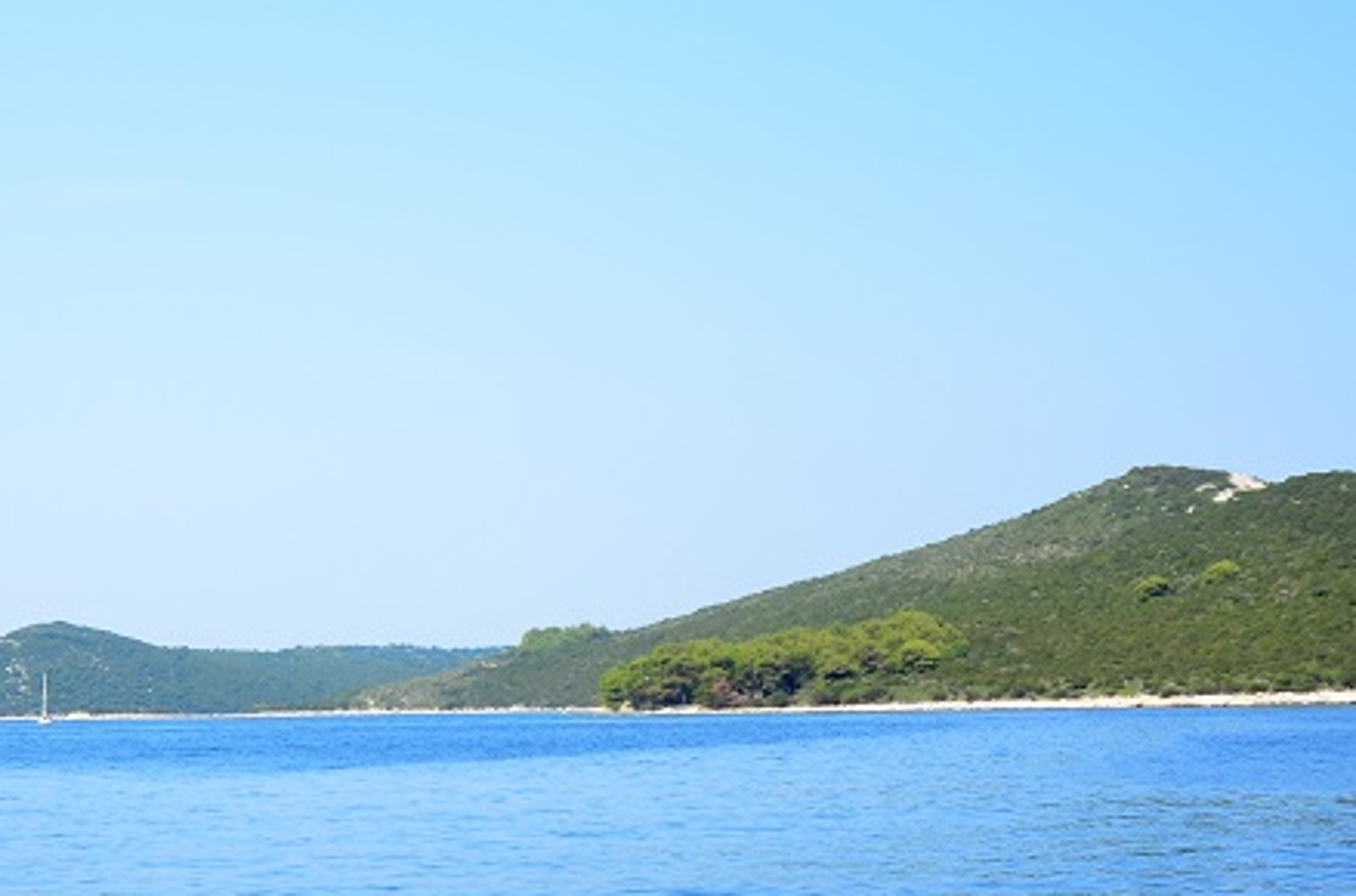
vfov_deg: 16.5
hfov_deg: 24.4
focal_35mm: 82
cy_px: 610
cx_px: 246
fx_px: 3080
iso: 100
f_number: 4
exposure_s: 1/400
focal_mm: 24
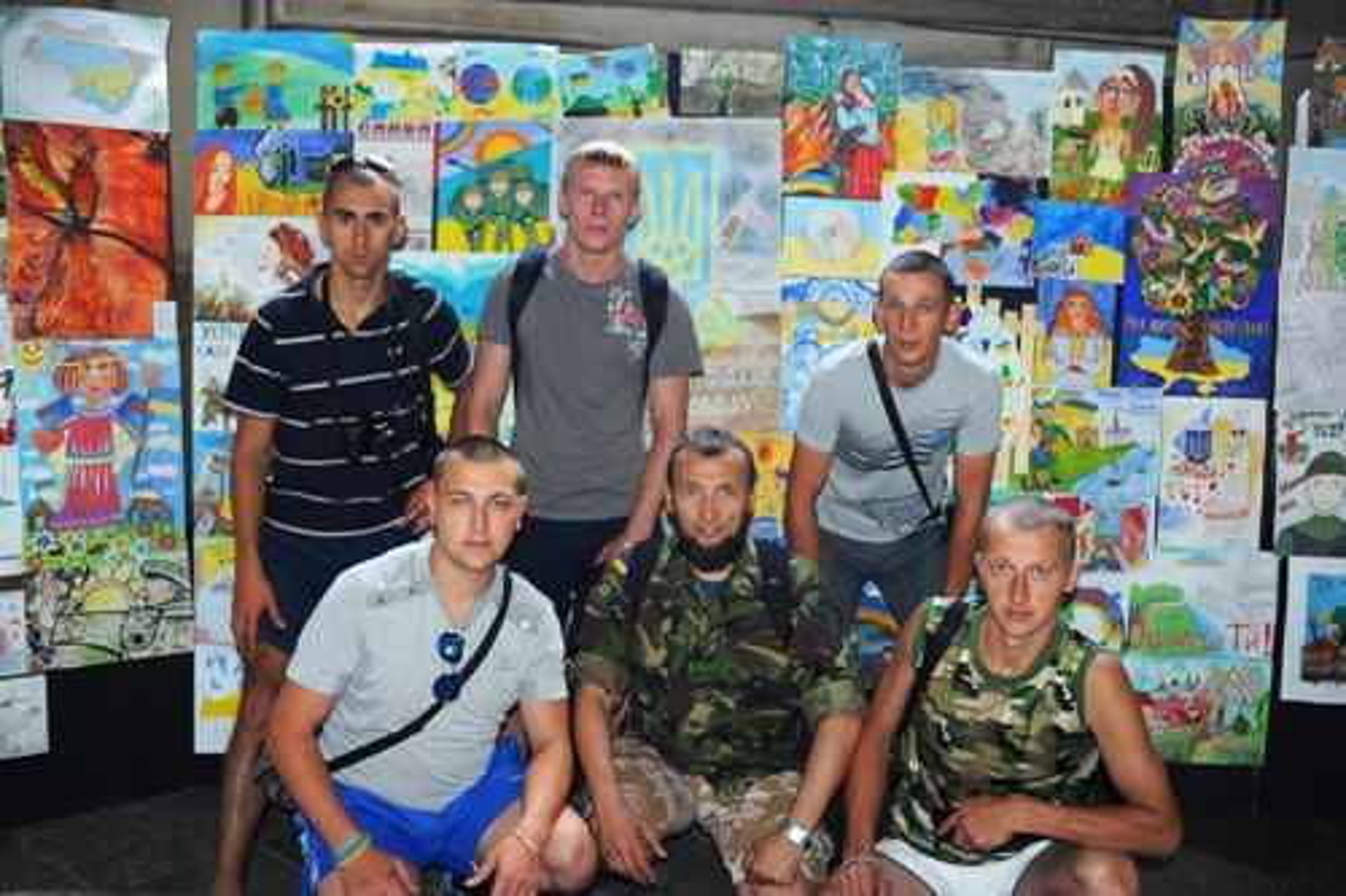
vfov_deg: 37.8
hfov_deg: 54.5
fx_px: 1308
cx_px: 673
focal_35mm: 35
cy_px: 448
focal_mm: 35
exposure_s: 1/60
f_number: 2.8
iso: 800
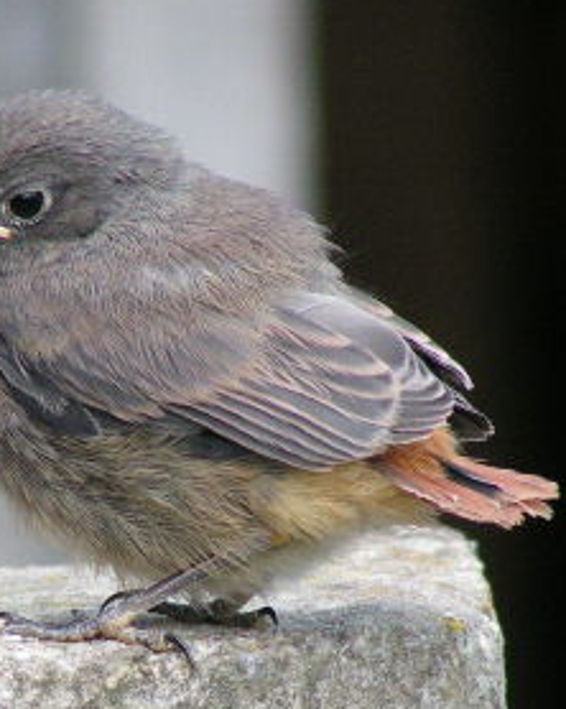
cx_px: 127
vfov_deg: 2.3
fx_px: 17902
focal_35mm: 854
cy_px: 434
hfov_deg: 1.8
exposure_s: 1/320
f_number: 3.5
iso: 200
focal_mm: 58
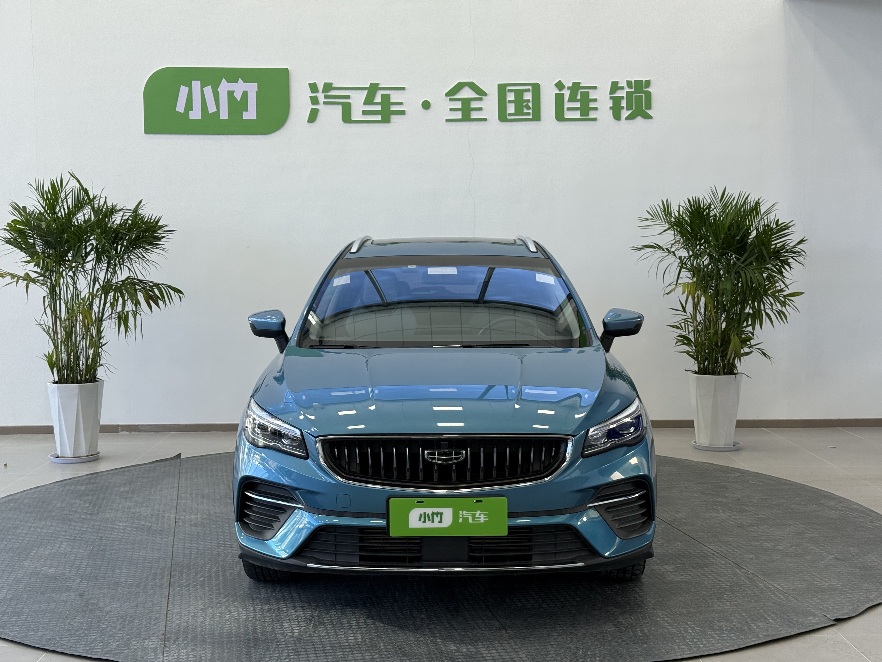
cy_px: 331
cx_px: 441
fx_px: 1223
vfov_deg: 30.3
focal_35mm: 48
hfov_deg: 39.7
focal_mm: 6.76
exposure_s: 1/121
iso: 64
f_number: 1.78
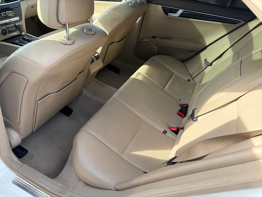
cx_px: 131
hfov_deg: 67.3
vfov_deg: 53.1
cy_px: 98
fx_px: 197
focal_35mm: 26
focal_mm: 5.96
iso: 50
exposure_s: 1/296
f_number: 1.6
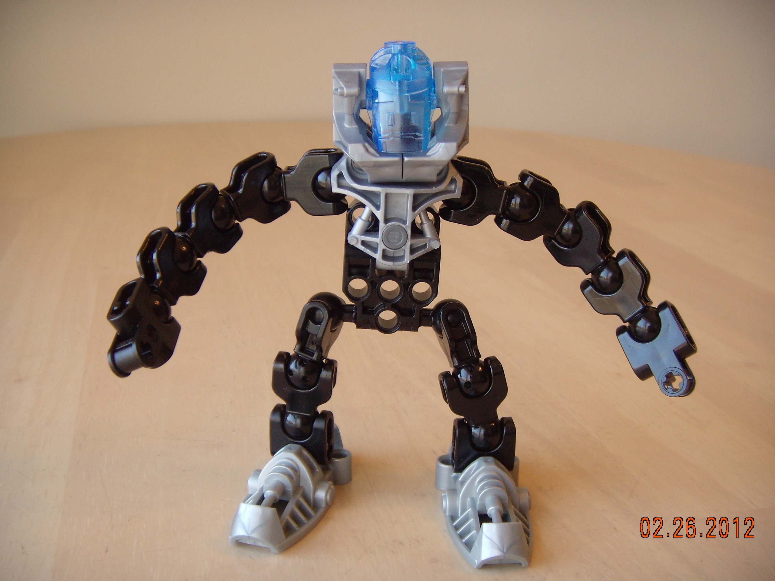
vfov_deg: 36.8
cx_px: 391
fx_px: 873
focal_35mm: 39
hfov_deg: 47.9
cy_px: 292
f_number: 3.5
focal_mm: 6.4
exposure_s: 1/30.3
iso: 70
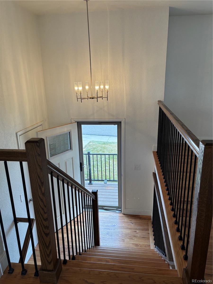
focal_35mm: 26
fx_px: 213
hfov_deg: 53.1
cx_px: 106
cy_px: 142
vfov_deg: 67.3
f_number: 1.6
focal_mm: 5.96
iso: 64
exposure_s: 1/120
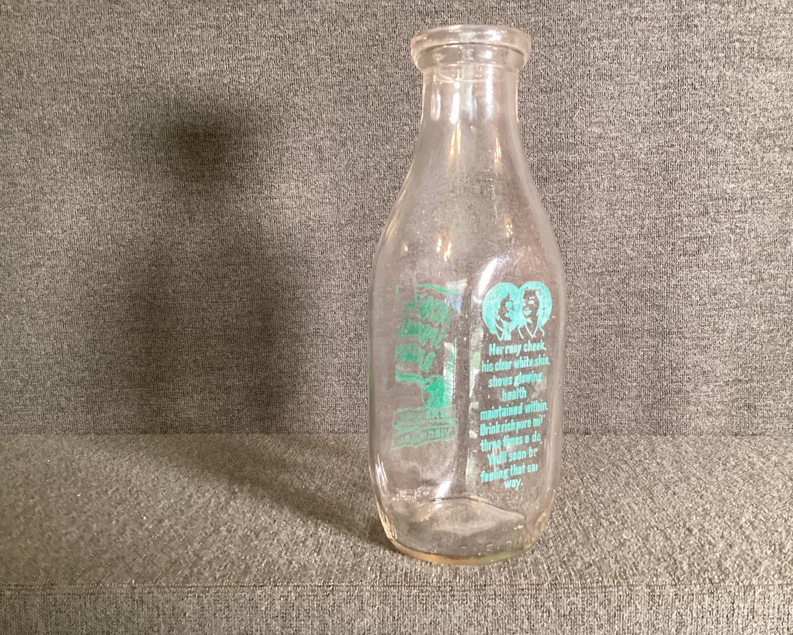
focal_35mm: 33
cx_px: 427
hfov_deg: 54.2
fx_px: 775
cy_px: 324
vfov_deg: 44.5
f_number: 2.4
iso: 320
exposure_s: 1/60
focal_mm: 3.3
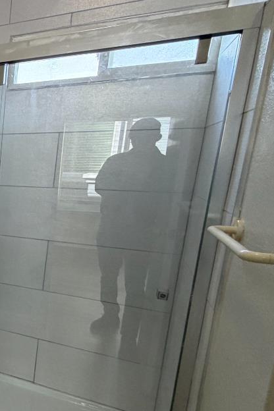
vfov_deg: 54.3
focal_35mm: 35
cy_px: 229
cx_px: -181
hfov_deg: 24.3
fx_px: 400
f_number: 2.2
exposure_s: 1/60
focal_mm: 2.22
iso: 200
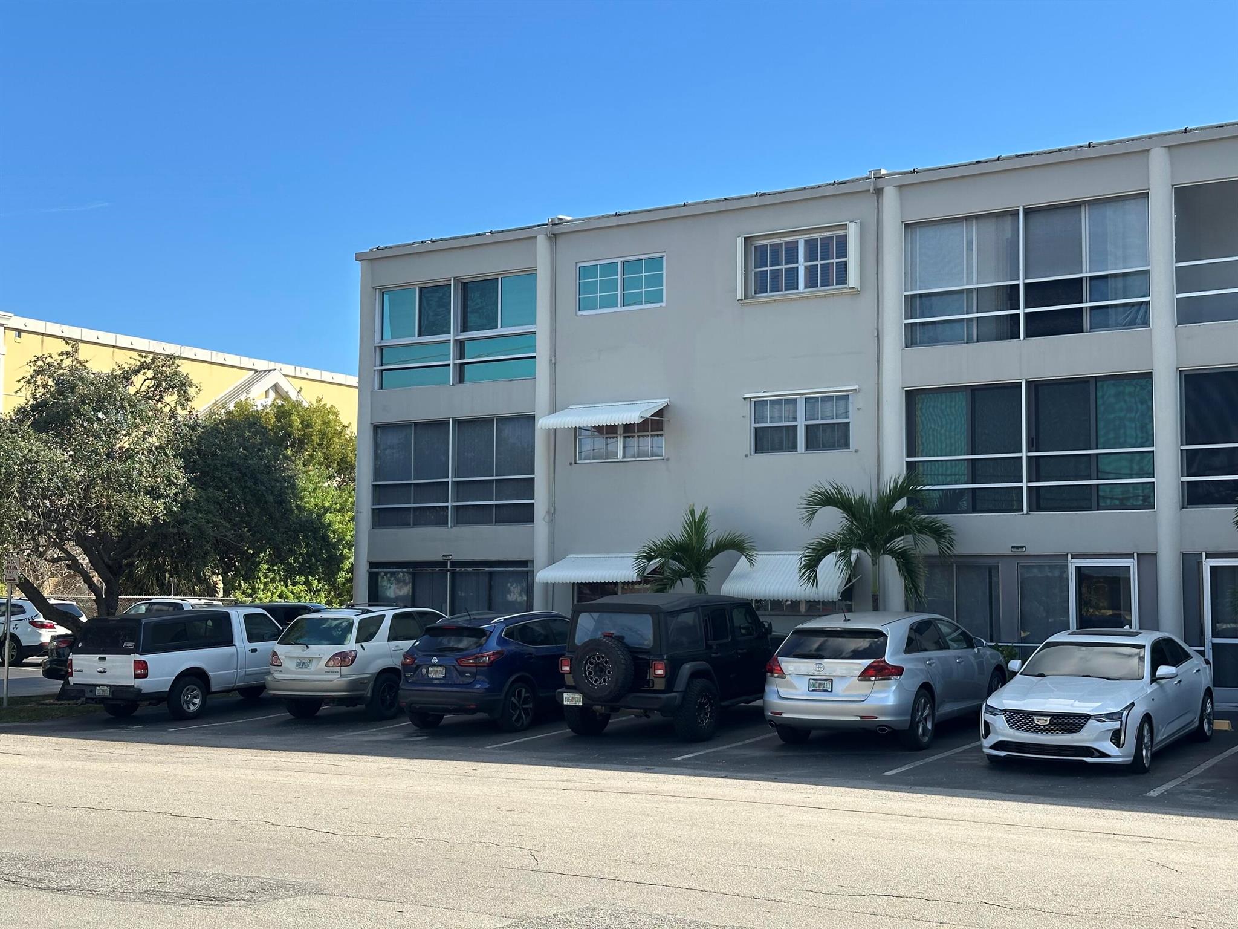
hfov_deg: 39.7
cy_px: 464
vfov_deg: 30.3
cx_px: 619
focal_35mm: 48
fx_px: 1717
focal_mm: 6.86
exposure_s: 1/2358
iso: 64
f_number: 1.78
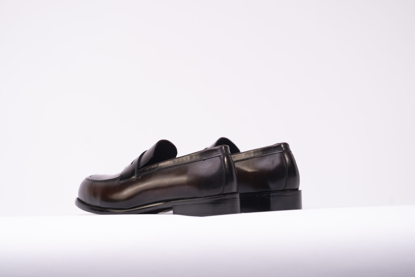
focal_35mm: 198
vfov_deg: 6.9
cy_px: 138
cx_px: 208
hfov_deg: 10.4
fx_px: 2282
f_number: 5
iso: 100
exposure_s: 1/100
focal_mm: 198
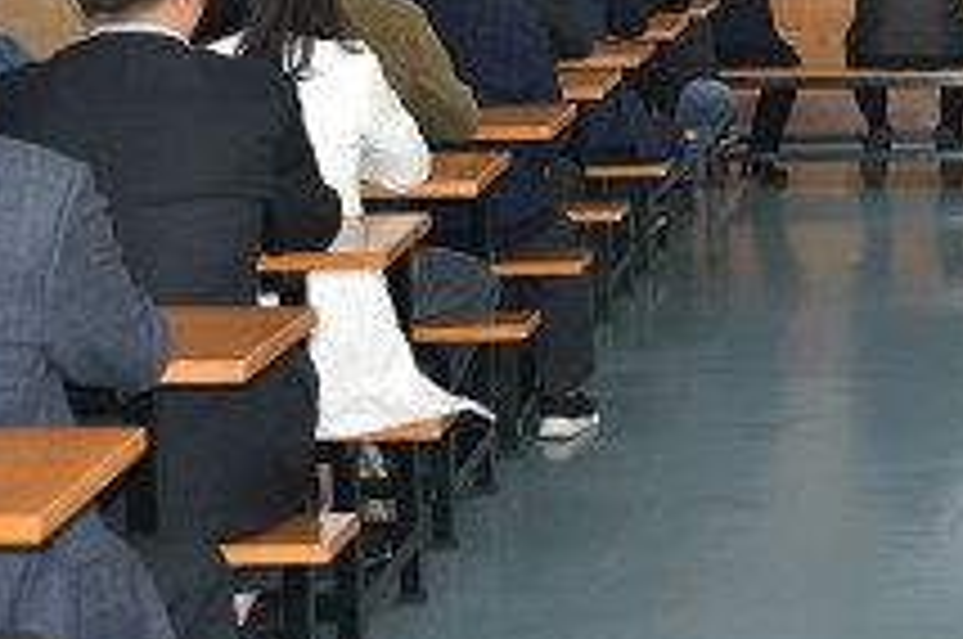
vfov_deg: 11.5
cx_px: 1030
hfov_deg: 17.0
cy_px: -56
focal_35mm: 117
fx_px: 3125
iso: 400
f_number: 4.5
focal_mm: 50
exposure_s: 1/40
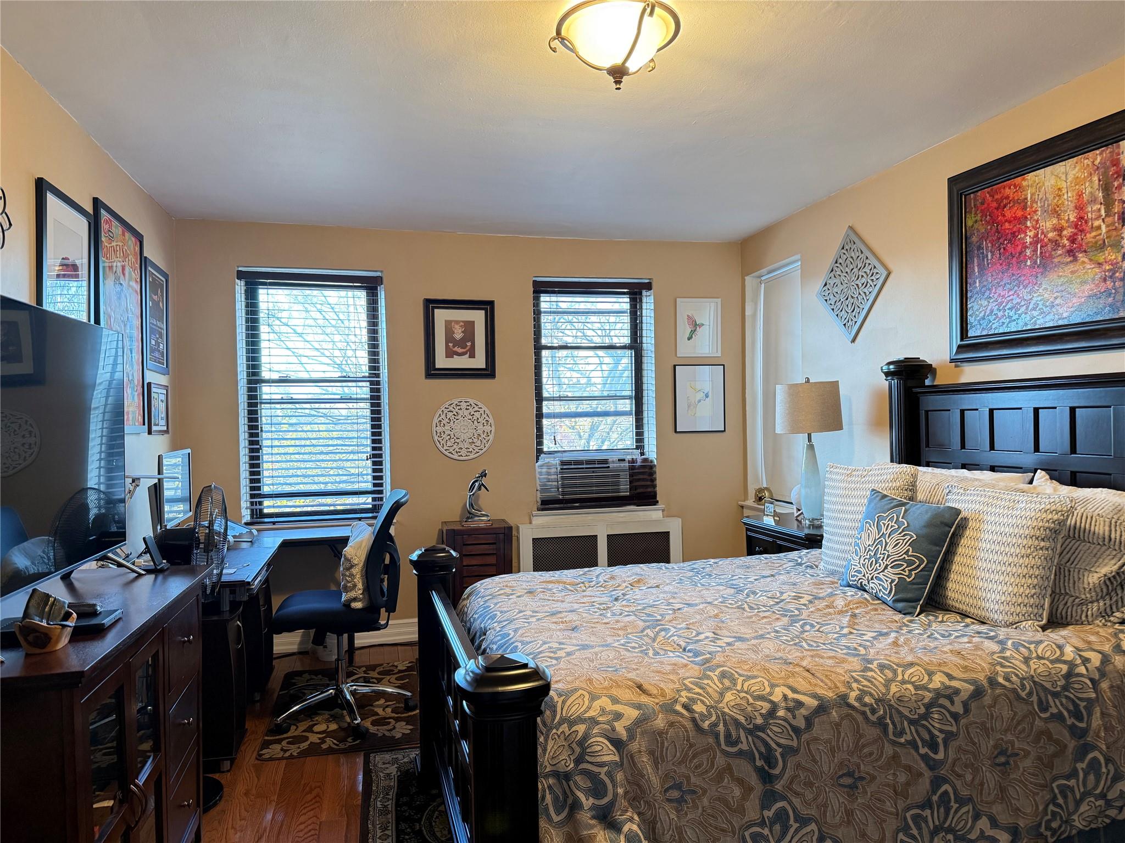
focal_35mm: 24
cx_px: 562
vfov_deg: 56.8
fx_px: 780
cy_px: 422
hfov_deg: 71.6
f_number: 1.78
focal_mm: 6.76
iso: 320
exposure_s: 1/60
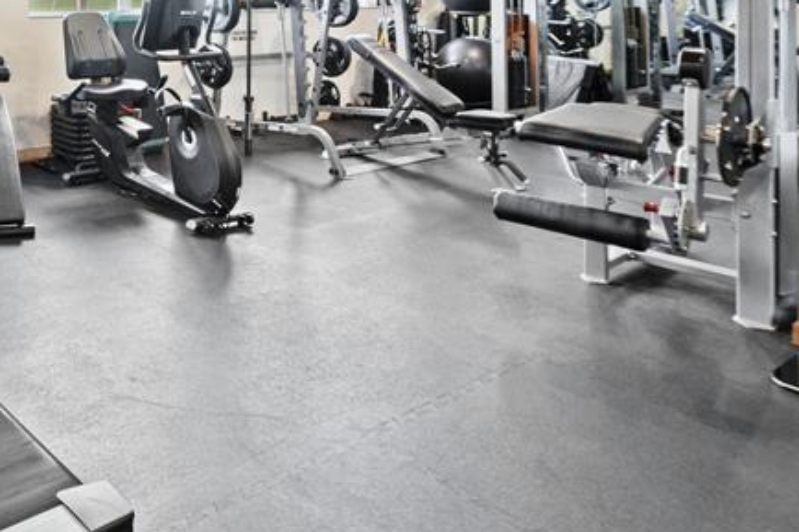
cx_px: 53
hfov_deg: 49.7
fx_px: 732
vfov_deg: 34.9
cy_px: -40
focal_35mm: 33
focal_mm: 14
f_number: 8
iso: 200
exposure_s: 1/6
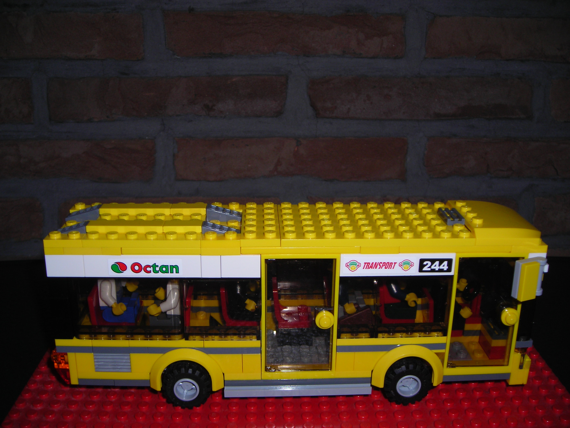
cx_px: 285
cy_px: 214
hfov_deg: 49.0
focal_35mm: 38
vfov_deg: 37.7
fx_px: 626
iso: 50
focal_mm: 6.3
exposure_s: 1/60.1
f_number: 6.4
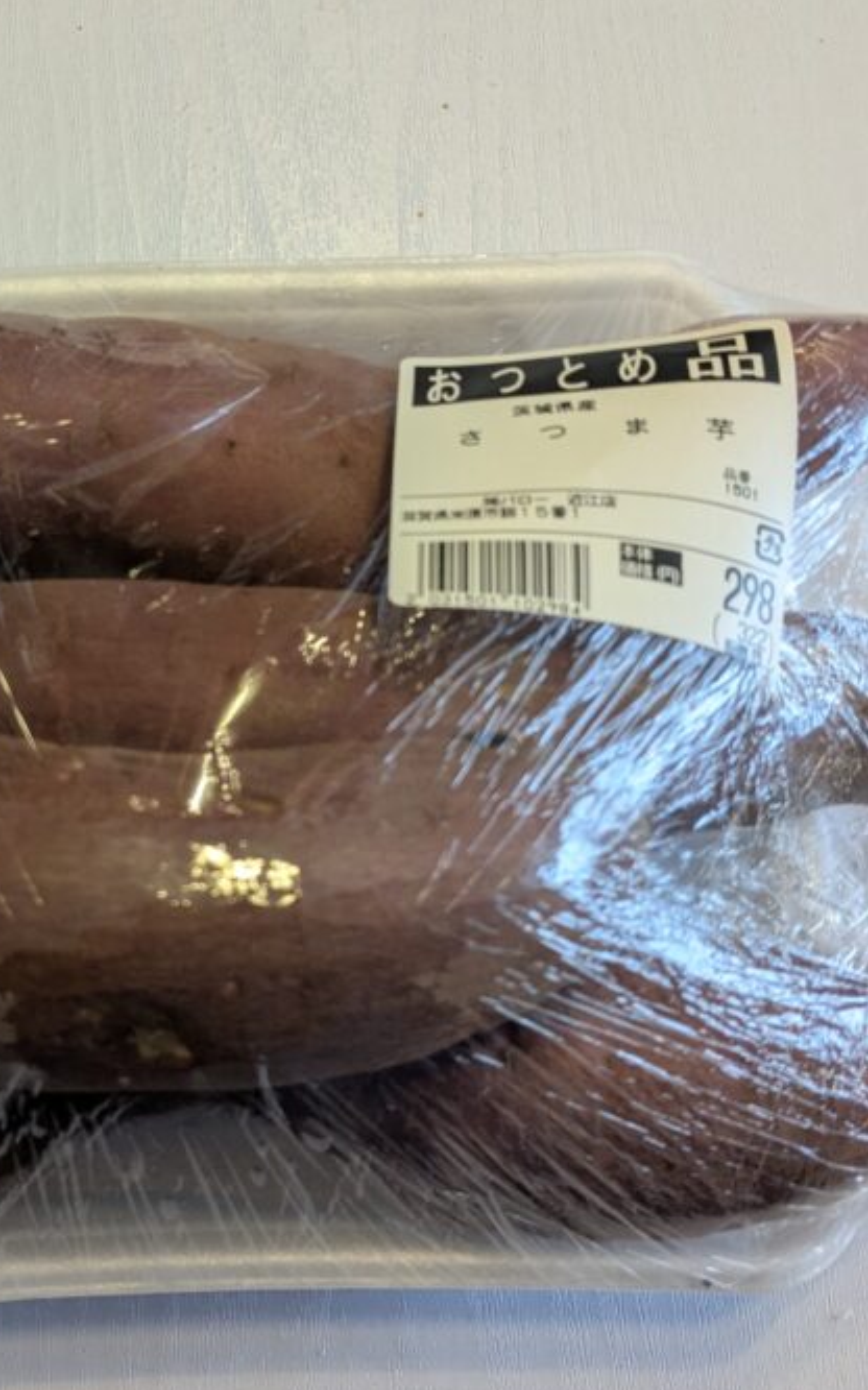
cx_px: 202
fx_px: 1666
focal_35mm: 44
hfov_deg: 28.7
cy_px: 685
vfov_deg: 45.3
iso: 133
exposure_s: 1/120
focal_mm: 4.38
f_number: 1.73
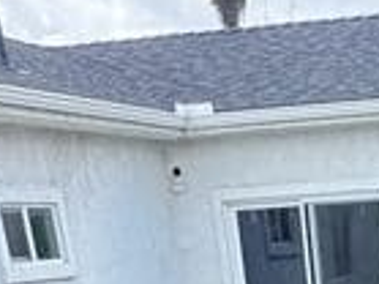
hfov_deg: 18.5
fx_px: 1105
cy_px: 901
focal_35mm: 101
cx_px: 450
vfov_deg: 10.0
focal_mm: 2.22
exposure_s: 1/287
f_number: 2.2
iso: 40
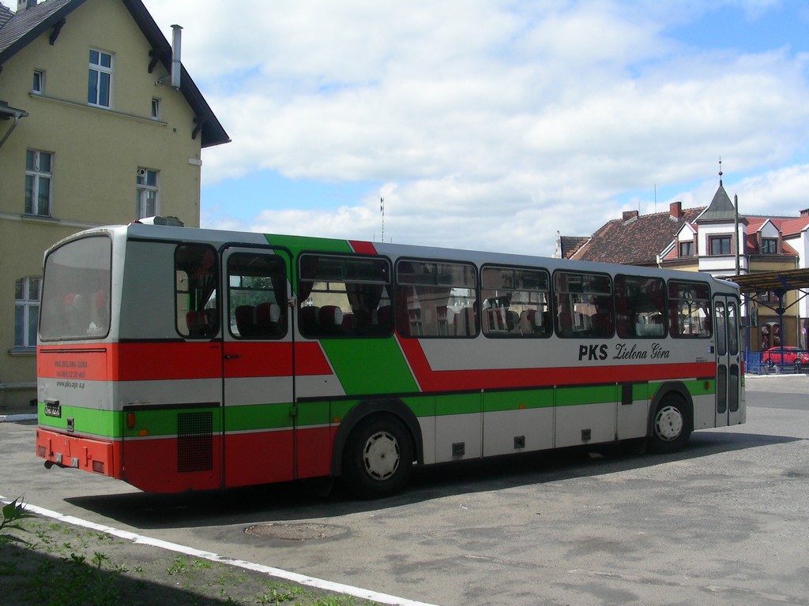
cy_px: 303
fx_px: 888
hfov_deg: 49.0
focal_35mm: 38
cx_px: 404
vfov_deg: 37.7
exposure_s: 1/382
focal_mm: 6.3
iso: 50
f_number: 5.6
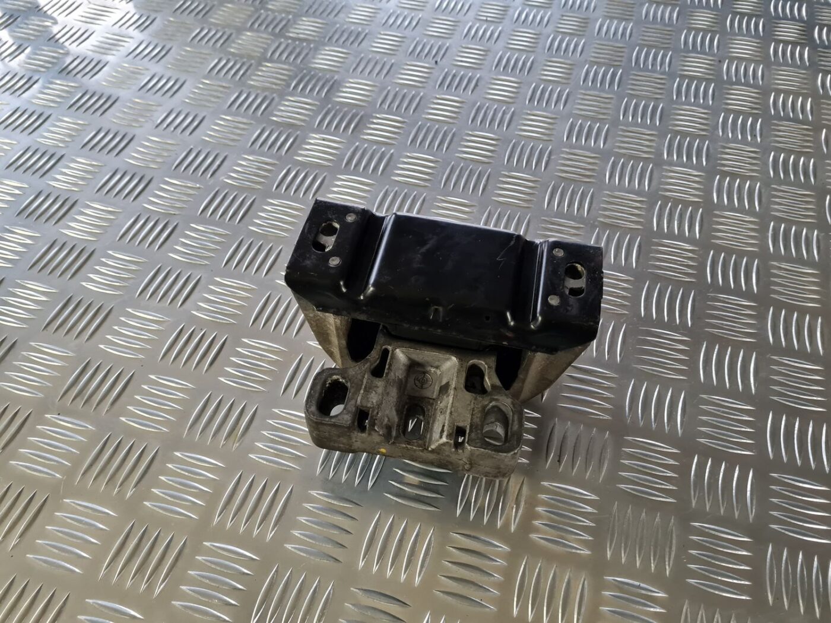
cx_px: 416
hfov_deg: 67.3
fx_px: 624
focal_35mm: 26
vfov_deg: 53.1
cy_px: 312
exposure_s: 1/50
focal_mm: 5.4
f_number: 1.8
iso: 800
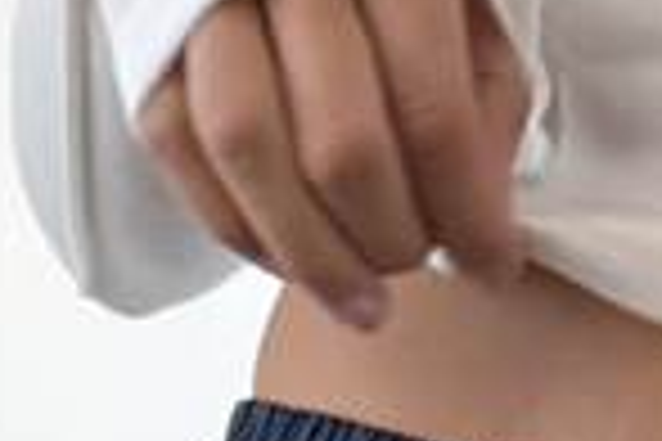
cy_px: 1998
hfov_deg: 12.1
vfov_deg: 6.1
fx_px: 3126
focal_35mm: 170
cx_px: 504
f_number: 1.78
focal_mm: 6.76
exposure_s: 1/121
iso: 100
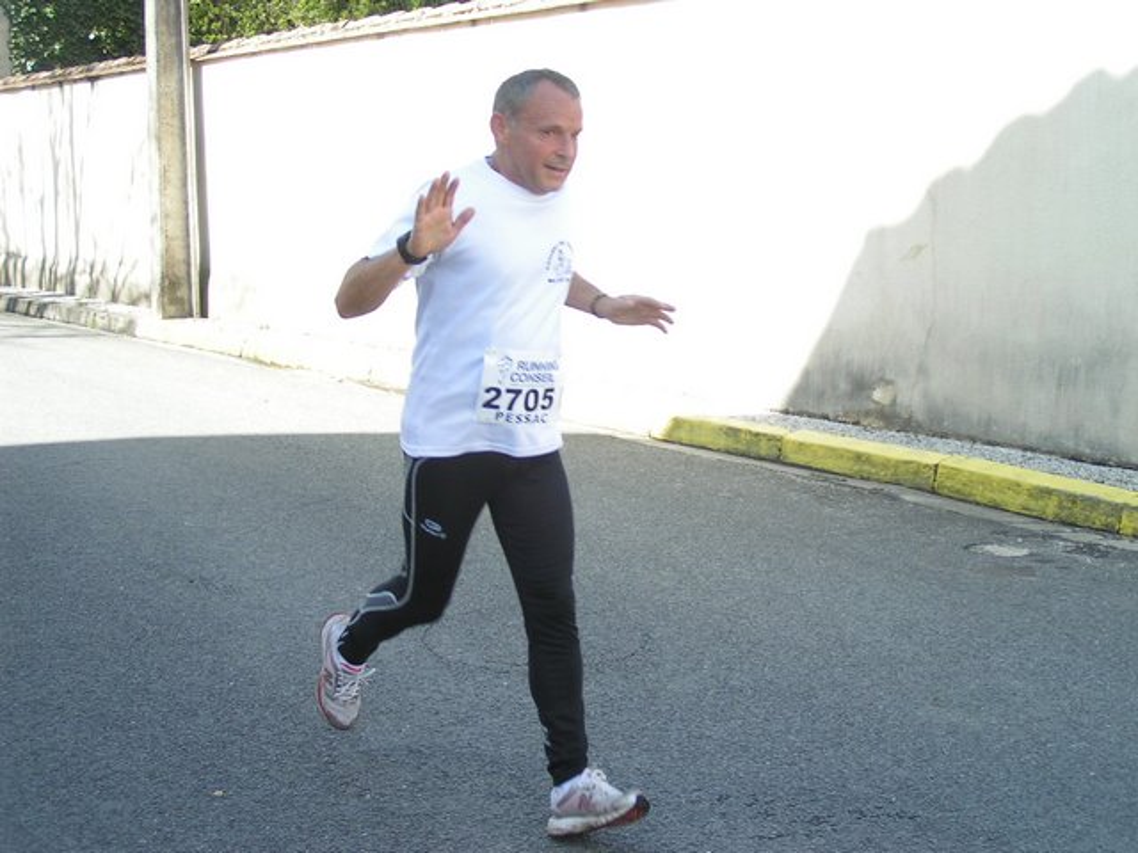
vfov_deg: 29.7
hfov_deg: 38.9
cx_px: 569
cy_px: 426
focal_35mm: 49
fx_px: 1611
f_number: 2.8
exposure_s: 1/200
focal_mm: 7.6
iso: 50
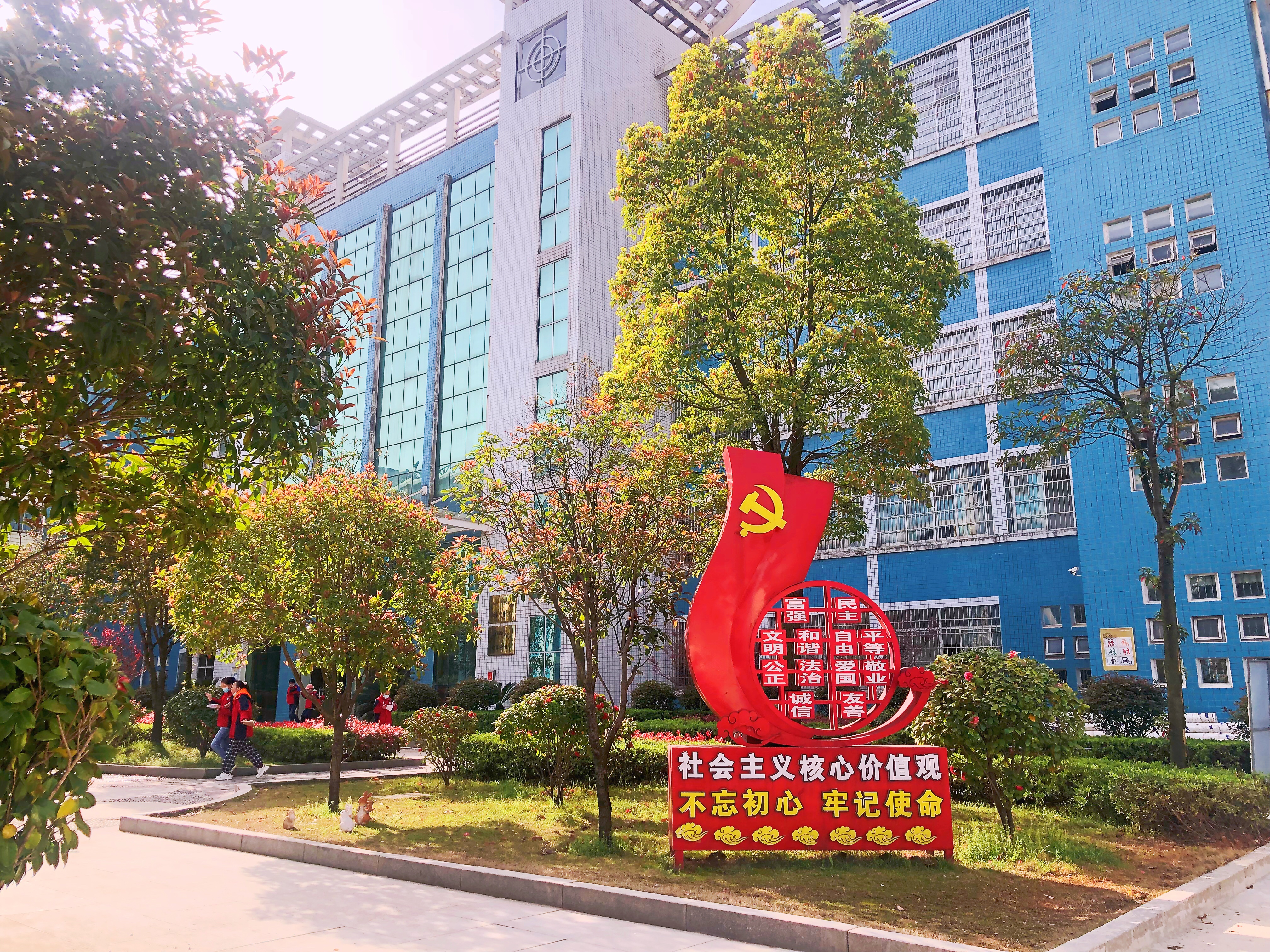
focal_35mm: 29
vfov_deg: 48.2
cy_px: 476
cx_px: 635
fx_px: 1064
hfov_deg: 61.7
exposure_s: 1/578
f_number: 1.8
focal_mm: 3.99
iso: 20
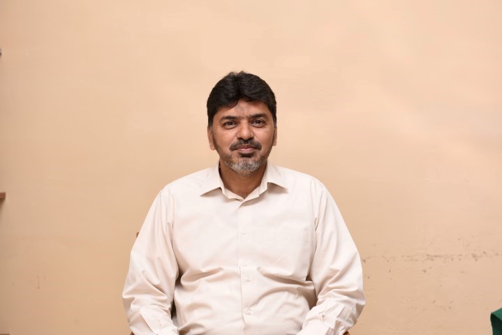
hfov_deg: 32.4
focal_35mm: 62
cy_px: 168
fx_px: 865
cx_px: 251
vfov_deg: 21.9
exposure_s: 1/100
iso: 640
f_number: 5
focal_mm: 62
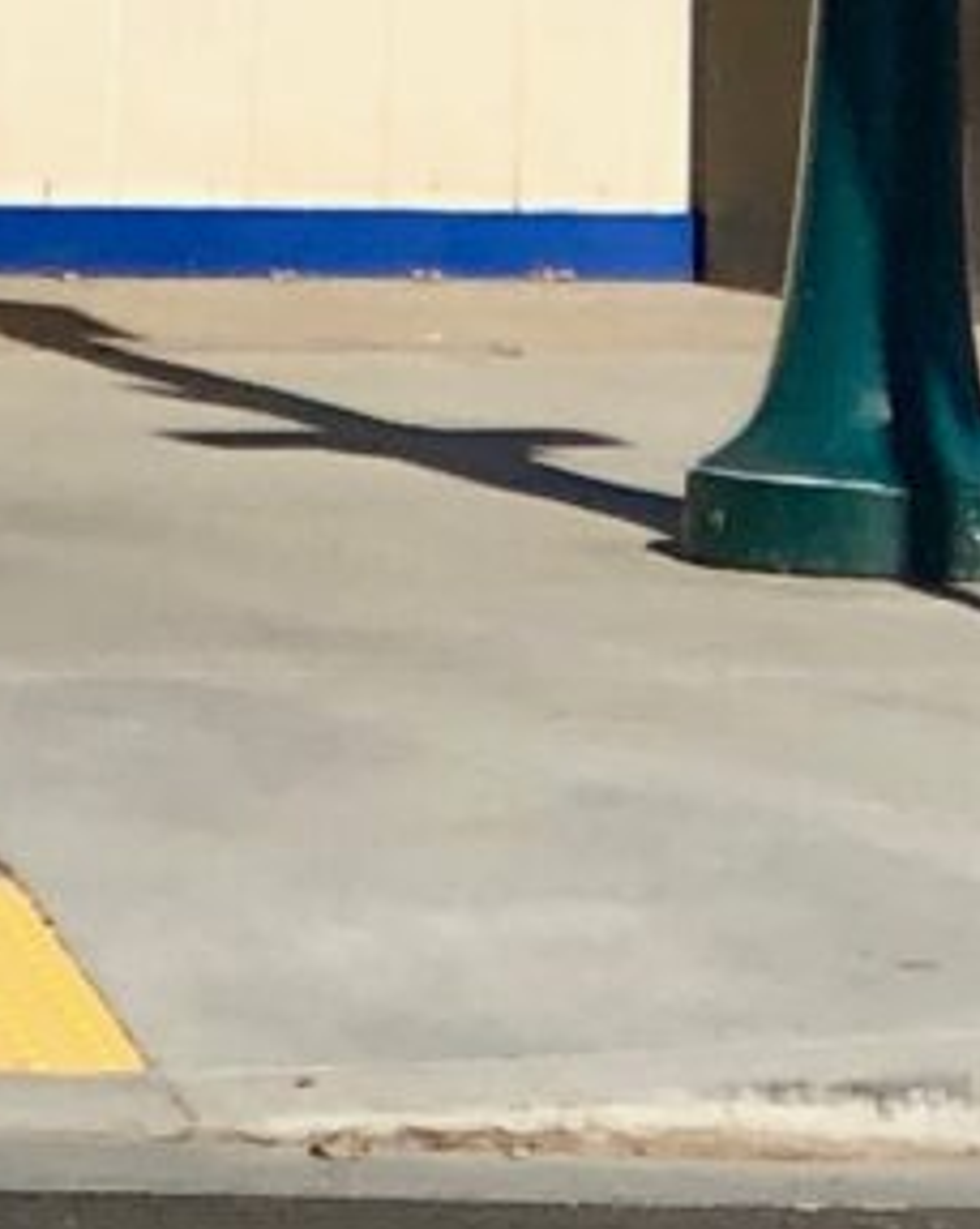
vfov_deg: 3.8
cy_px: -2441
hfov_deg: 3.1
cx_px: -1203
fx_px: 18048
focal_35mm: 497
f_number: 2.8
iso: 20
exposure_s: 1/1215
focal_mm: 6.6
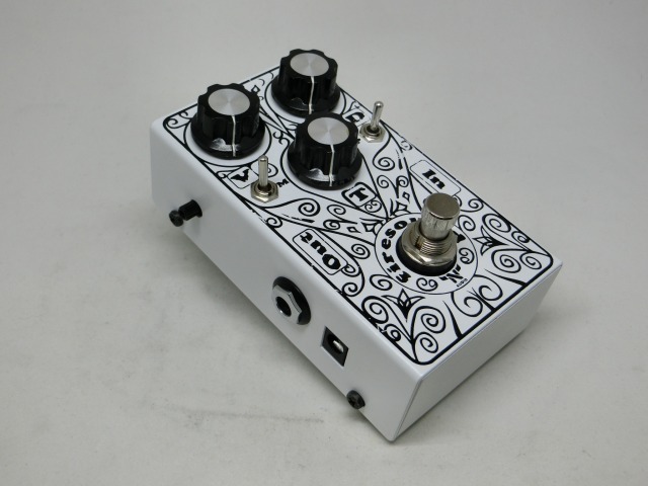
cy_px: 243
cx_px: 324
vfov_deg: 32.2
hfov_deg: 42.1
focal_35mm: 45
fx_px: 842
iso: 80
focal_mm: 8
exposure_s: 1/125
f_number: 4.4
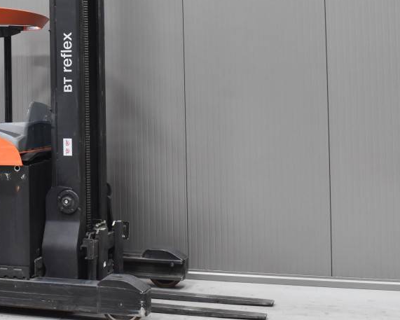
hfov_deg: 27.2
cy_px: 63
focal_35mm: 68
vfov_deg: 22.2
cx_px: 62
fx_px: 805
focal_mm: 23
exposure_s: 1/20
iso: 1250
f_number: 5.6
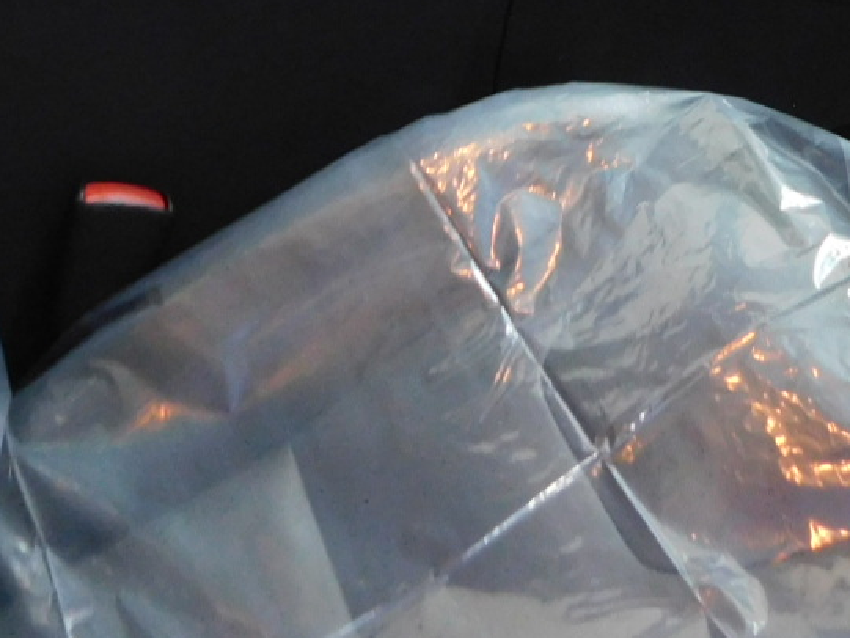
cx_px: 647
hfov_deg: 28.1
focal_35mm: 68
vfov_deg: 19.8
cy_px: -209
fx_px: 1670
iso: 400
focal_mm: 4
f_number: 3
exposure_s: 1/8
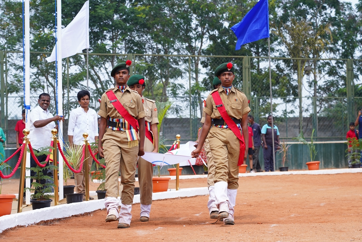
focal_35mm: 105
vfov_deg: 13.0
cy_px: 121
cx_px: 181
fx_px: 1056
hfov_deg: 19.5
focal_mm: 105
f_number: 7.1
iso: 400
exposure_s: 1/640
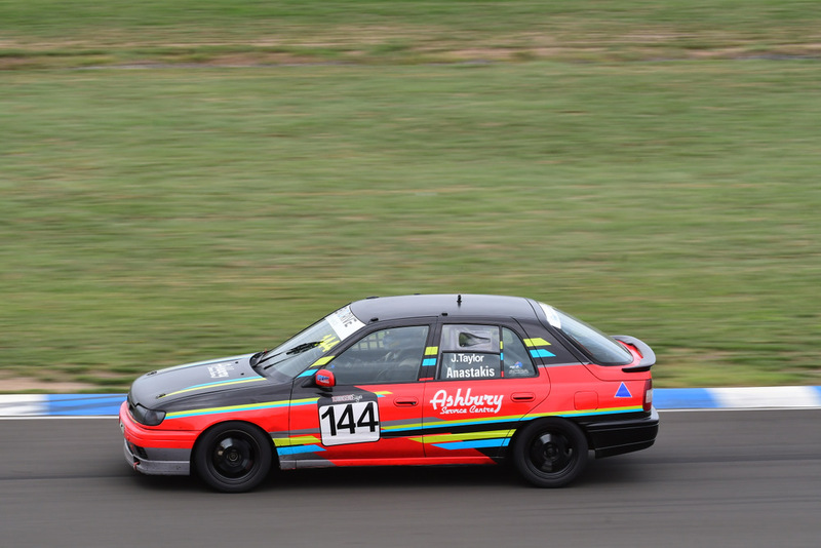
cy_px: 274
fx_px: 7528
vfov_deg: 4.2
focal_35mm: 330
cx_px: 410
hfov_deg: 6.2
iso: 400
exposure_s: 1/250
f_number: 13
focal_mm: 220
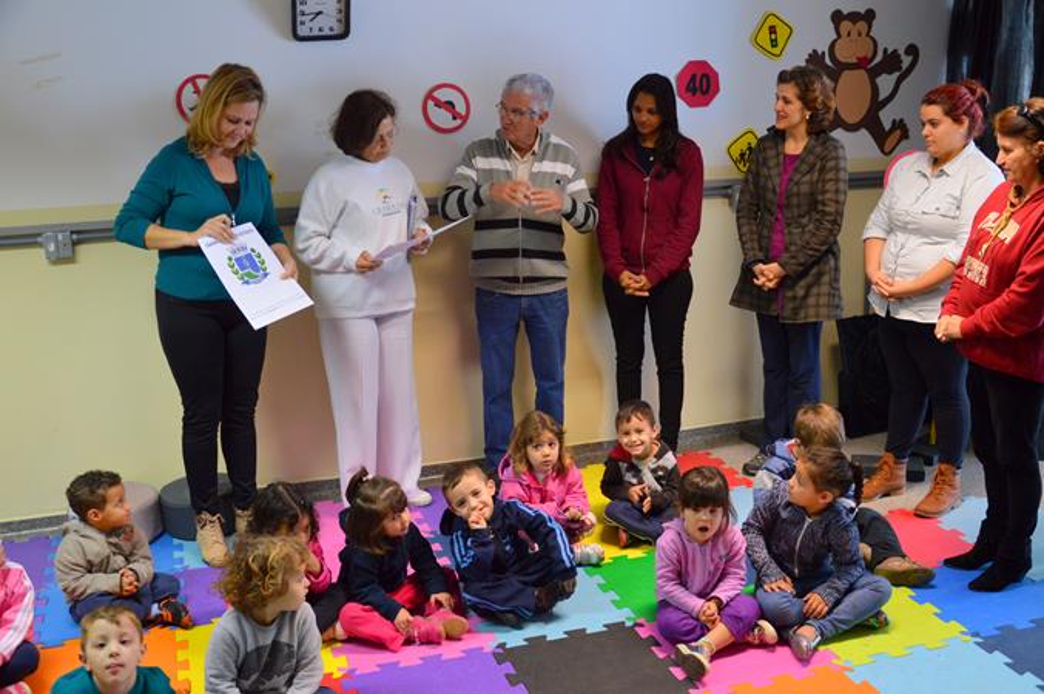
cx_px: 522
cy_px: 347
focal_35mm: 60
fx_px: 1738
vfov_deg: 22.6
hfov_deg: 33.4
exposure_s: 1/60
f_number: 4.5
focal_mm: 40
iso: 1250
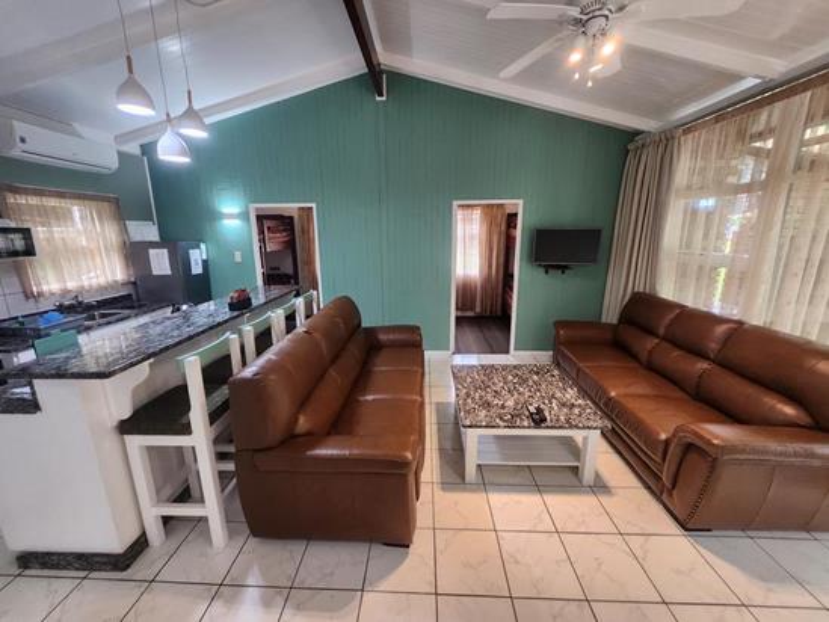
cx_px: 414
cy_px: 311
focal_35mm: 13
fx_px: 311
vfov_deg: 89.9
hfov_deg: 106.2
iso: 250
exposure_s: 1/50
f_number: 2.2
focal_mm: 1.74
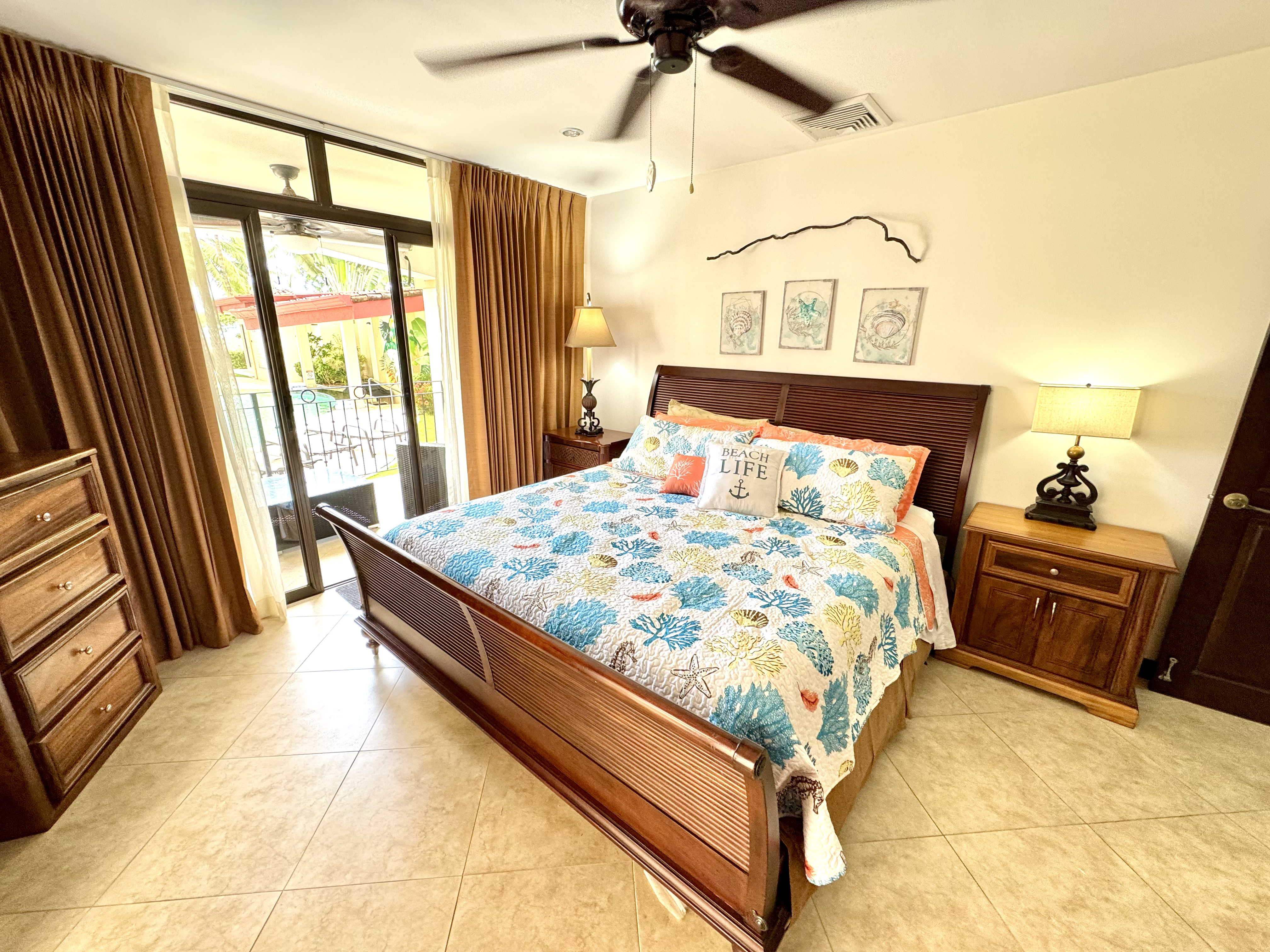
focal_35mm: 14
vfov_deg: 85.7
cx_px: 635
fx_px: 514
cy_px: 476
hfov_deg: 102.1
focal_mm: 2.22
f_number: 2.2
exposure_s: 1/60
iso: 160
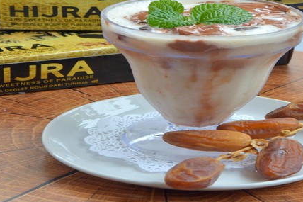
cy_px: 70
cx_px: 175
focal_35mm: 80
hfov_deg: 25.3
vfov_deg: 17.0
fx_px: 673
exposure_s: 1/80
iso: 400
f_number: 10
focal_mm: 38
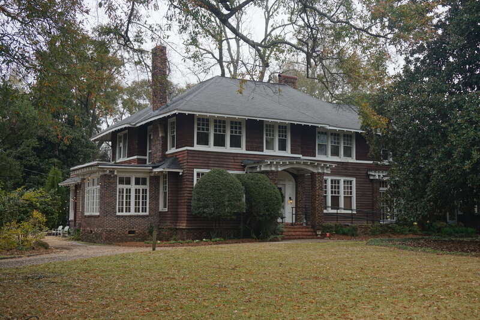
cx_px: 240
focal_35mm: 44
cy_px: 160
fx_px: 580
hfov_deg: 45.0
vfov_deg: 30.8
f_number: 6.3
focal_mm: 29
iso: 100
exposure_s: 1/80
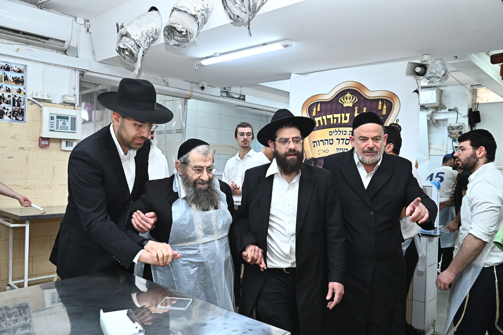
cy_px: 168
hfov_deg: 63.7
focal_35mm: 29
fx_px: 405
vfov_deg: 44.9
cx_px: 252
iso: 1600
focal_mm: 29
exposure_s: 1/200
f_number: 5.6
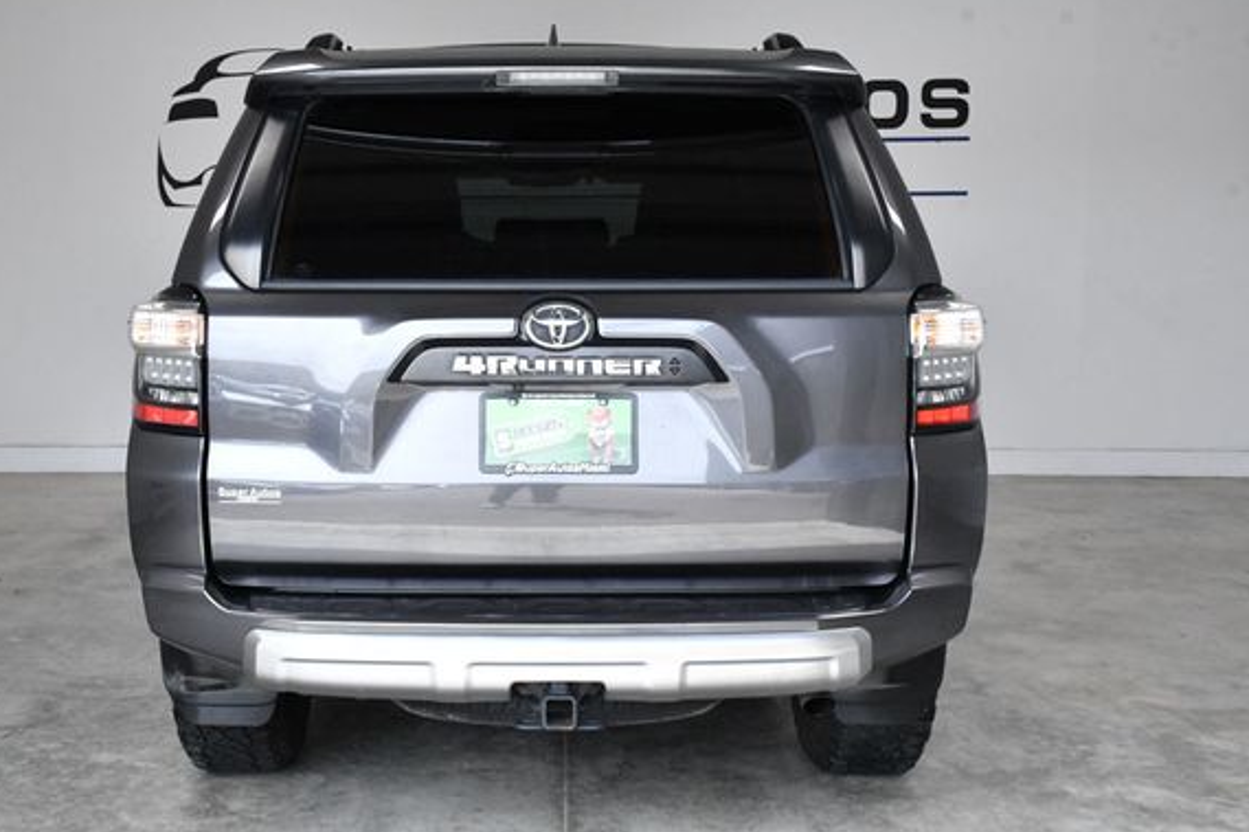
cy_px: 404
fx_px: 1561
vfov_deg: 29.8
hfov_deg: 43.5
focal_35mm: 45
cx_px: 549
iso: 2500
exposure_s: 1/640
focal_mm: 27
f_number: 13
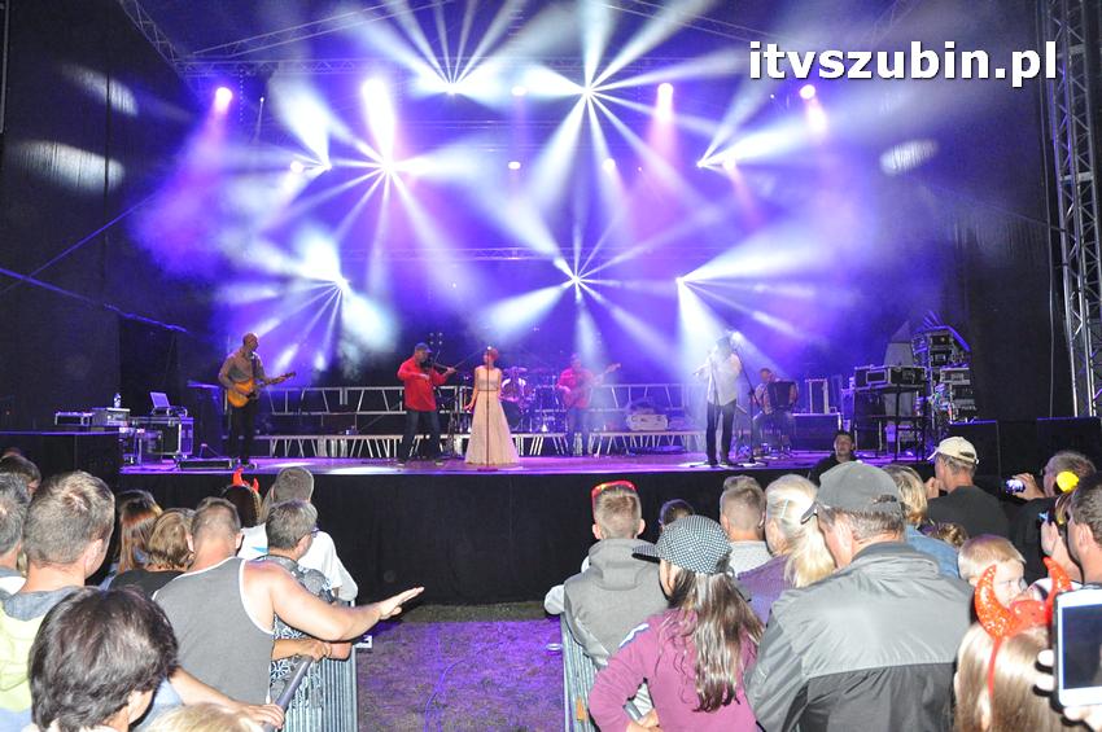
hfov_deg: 67.4
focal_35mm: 27
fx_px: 826
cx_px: 551
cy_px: 366
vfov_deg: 47.8
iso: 3200
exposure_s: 1/60
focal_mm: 18
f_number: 5.6
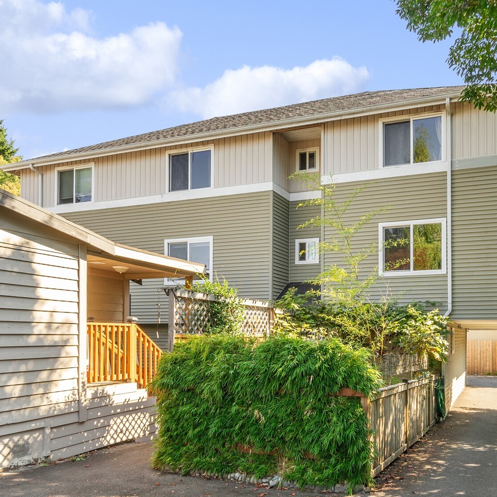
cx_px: 316
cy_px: 249
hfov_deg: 58.2
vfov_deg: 59.1
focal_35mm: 27
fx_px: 439
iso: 200
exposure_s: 1/100
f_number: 8
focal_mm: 14
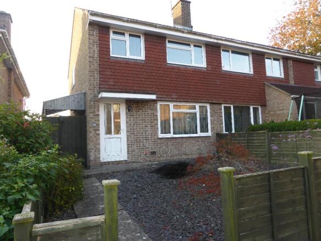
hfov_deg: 71.6
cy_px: 120
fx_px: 223
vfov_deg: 56.8
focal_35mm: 24
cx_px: 160
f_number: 3.3
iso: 100
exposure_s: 1/80
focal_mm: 4.3
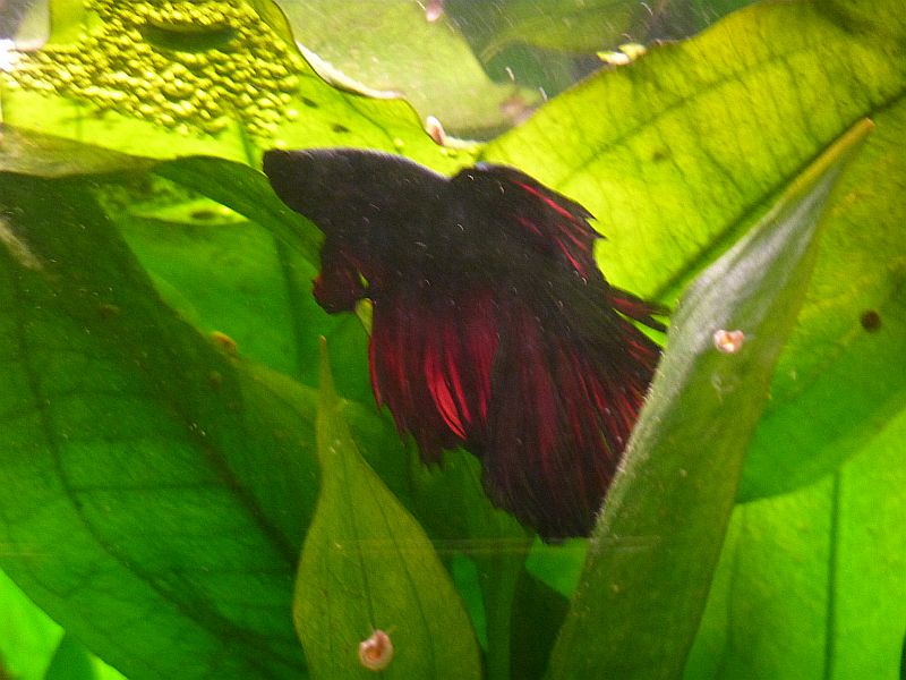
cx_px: 453
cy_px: 340
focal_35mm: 242
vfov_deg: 6.1
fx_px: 6334
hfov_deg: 8.2
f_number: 4.7
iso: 400
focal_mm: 39.7
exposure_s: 1/8
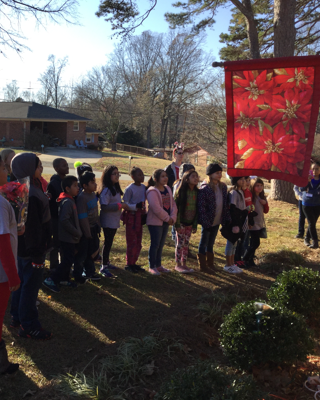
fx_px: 485
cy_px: 199
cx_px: 70
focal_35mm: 41
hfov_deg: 35.5
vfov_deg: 44.8
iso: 25
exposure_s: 1/668
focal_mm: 3.3
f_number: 2.4
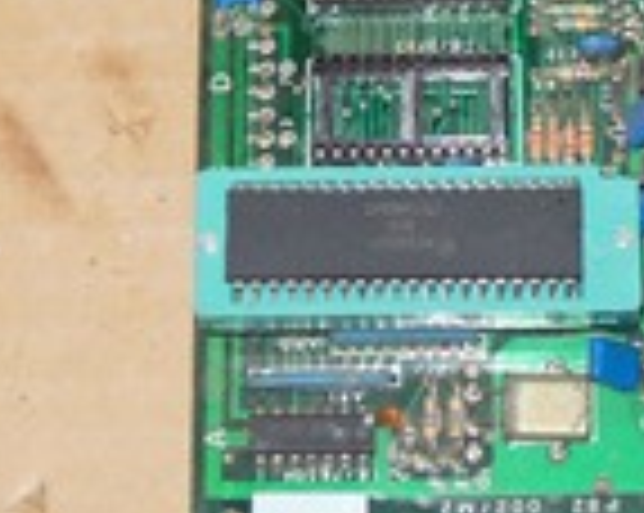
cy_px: -68
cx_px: 576
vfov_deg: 10.0
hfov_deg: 12.5
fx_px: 2912
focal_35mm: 153
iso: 200
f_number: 4
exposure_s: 1/60
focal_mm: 8.9
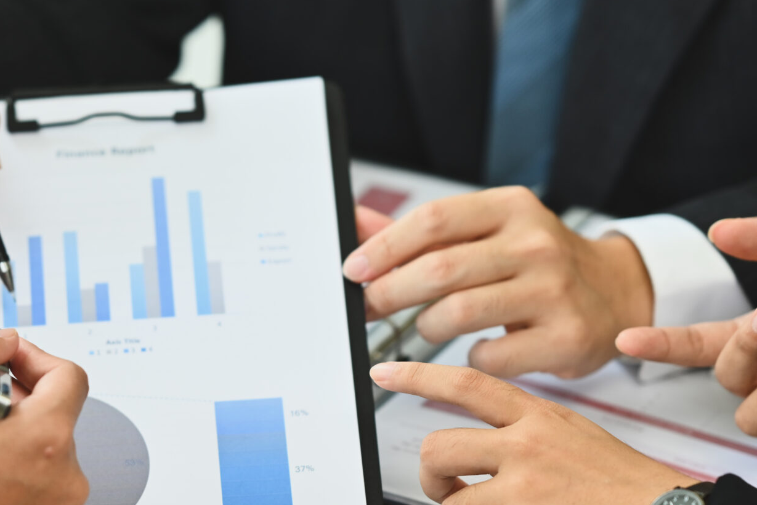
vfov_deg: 7.8
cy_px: 398
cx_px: 210
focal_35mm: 177
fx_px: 3723
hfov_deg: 11.6
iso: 250
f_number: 2.2
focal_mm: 85
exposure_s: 1/400
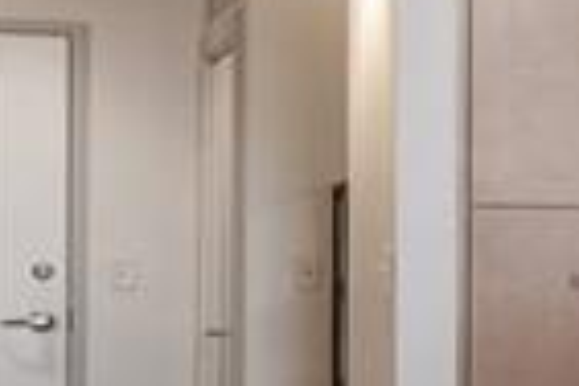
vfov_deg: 9.4
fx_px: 2332
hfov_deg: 8.9
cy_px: 292
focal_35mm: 145
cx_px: 2086
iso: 320
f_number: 11
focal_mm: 20
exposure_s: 1/10
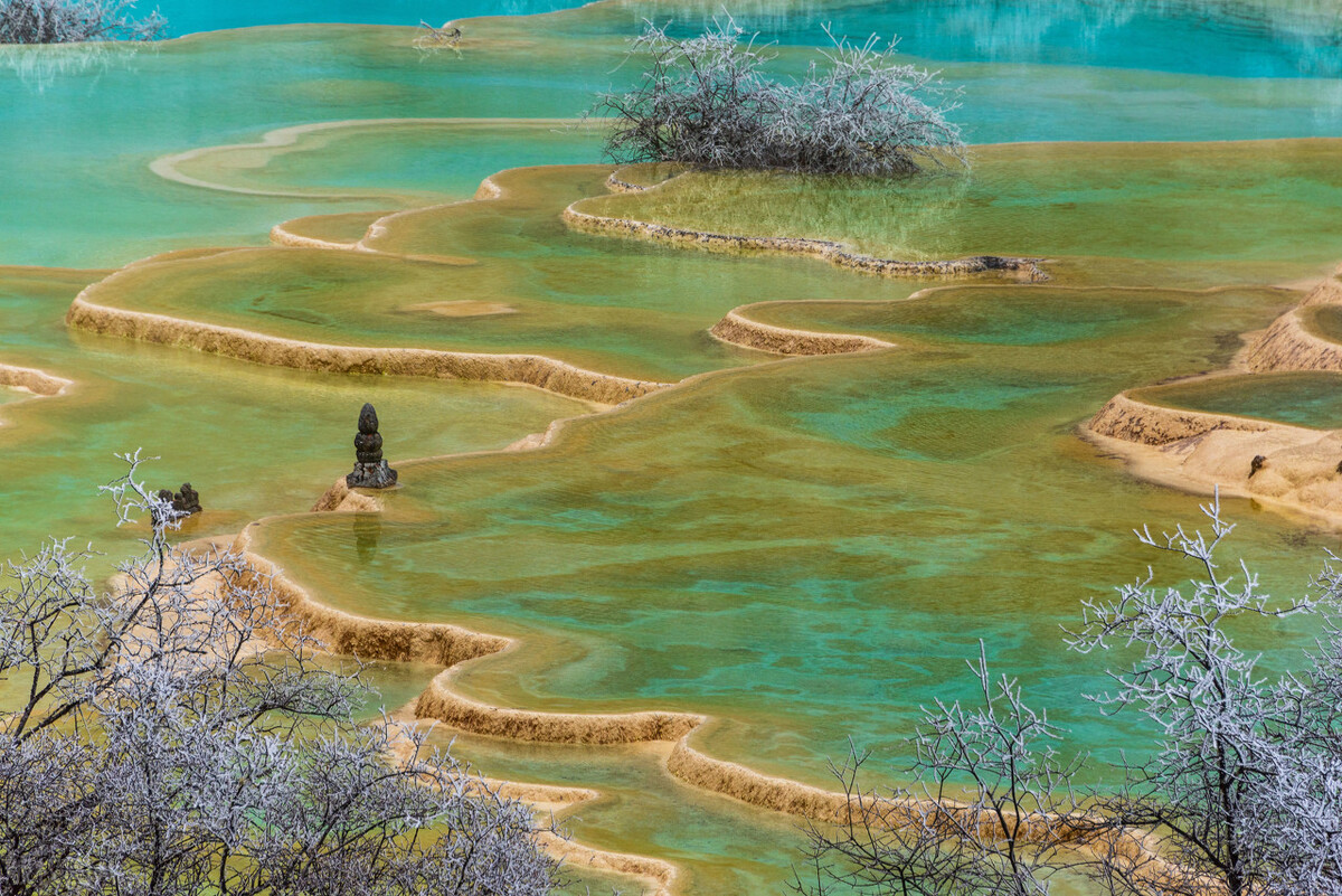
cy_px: 448
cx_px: 671
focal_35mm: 230
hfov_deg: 8.9
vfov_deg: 6.0
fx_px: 8577
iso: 320
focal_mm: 230
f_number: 8
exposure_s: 1/160
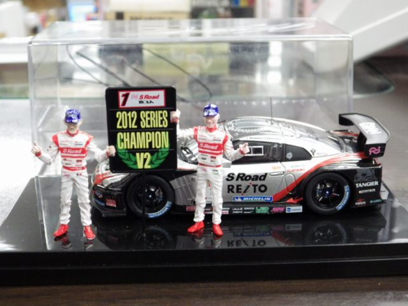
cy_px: 153
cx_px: 204
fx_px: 695
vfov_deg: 24.8
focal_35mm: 59
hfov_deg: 32.7
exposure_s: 1/25
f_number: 4
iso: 800
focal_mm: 10.7
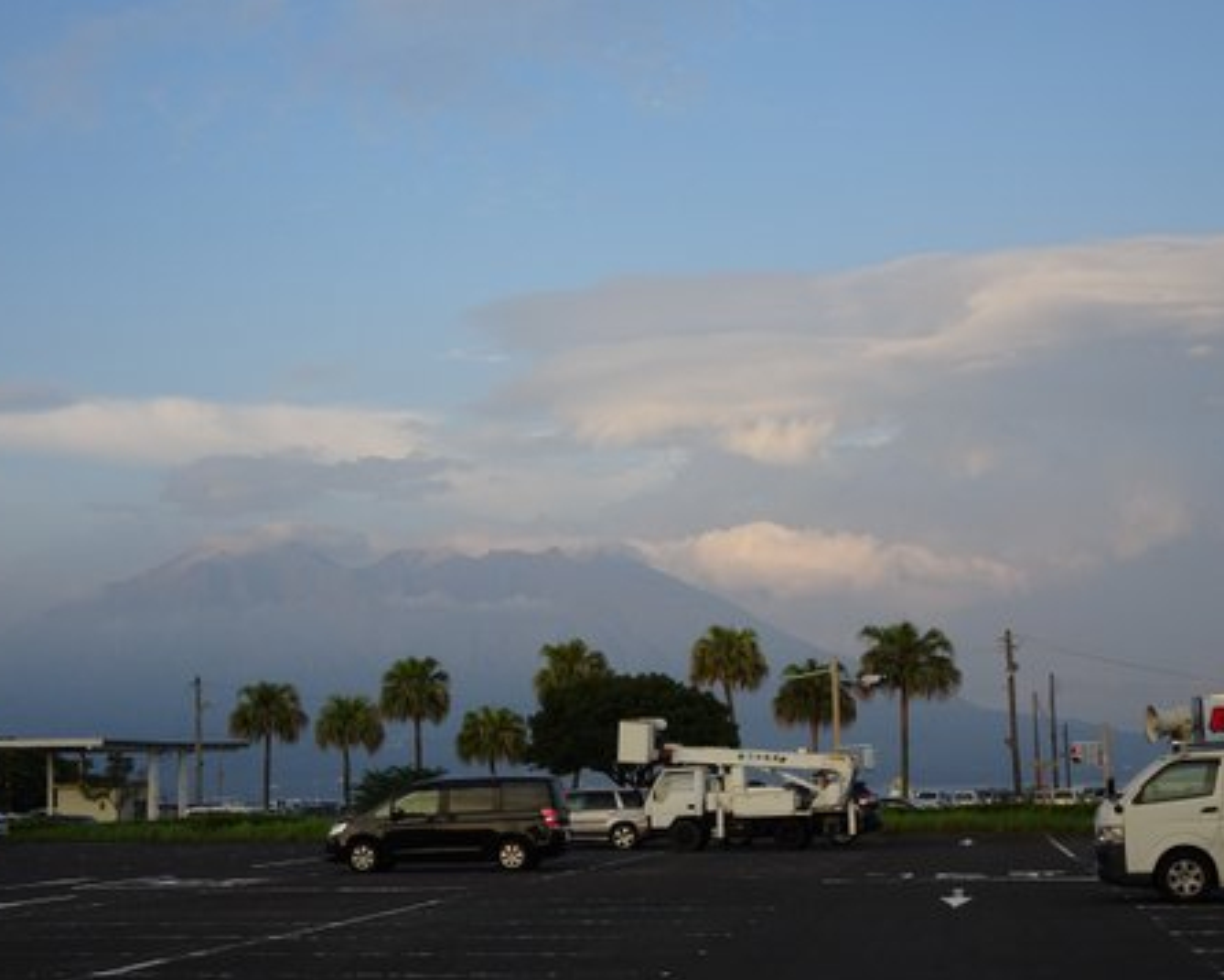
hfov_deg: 30.0
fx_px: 2283
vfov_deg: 24.2
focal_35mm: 63
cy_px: 491
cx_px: 576
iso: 80
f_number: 4.5
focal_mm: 10.23
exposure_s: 1/160
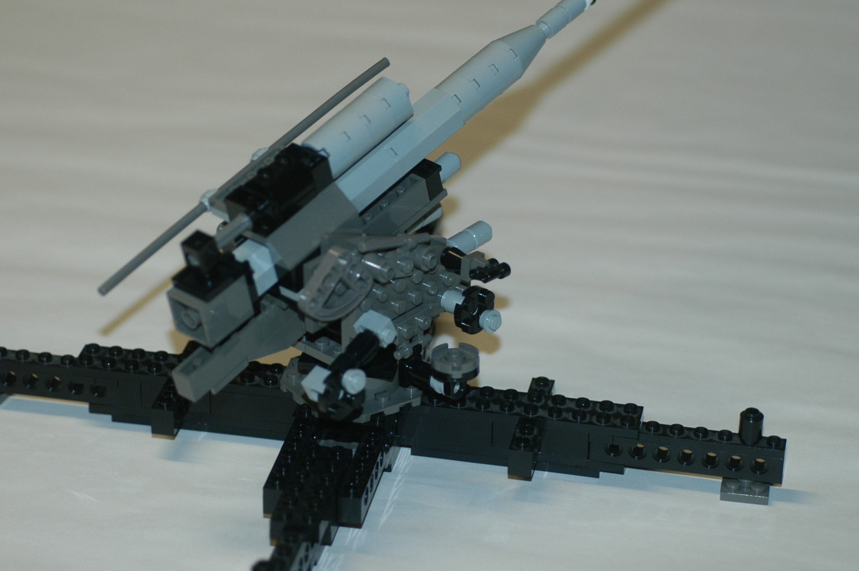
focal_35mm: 111
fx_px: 2646
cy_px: 258
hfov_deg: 18.4
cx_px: 437
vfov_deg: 12.3
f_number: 3.3
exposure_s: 1/60
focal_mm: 60
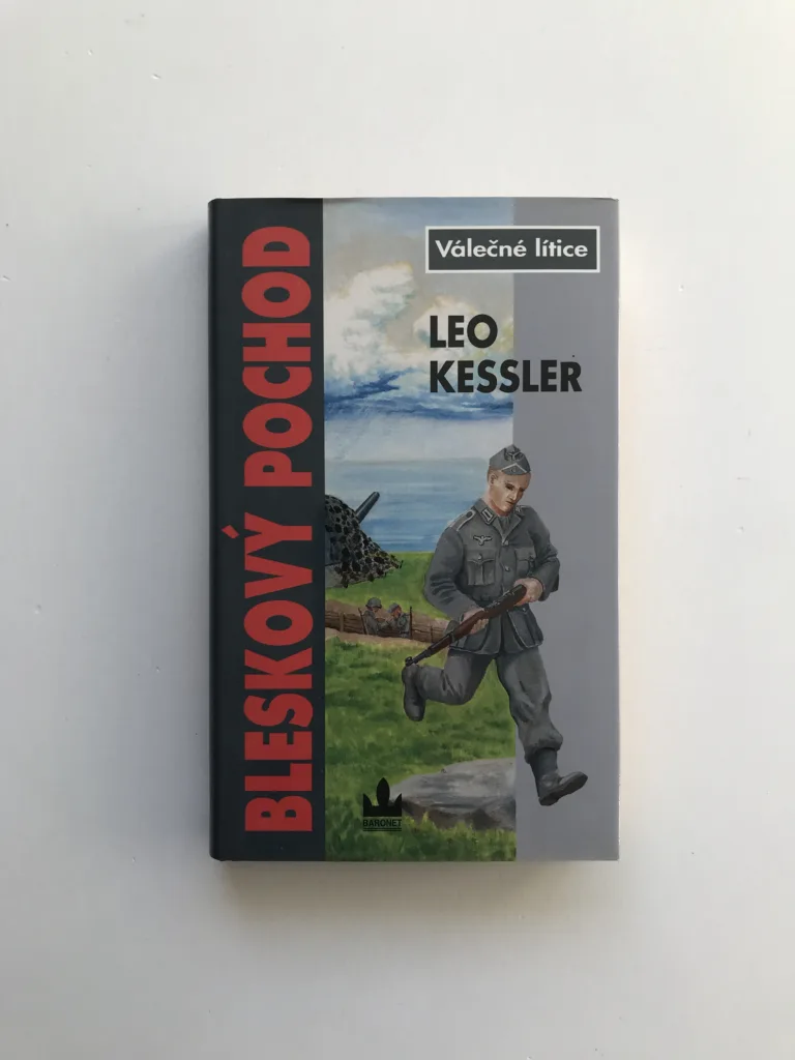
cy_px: 530
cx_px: 398
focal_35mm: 28
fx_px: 857
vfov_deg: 63.4
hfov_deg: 49.7
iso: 20
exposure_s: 1/218
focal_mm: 3.99
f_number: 1.8
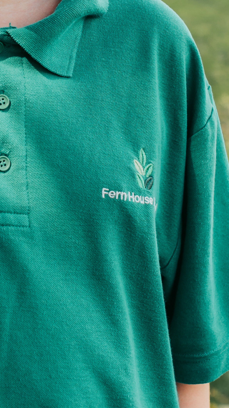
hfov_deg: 7.9
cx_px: -21
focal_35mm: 152
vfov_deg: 14.0
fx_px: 1640
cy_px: 11
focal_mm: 50
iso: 500
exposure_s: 1/500
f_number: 4.5
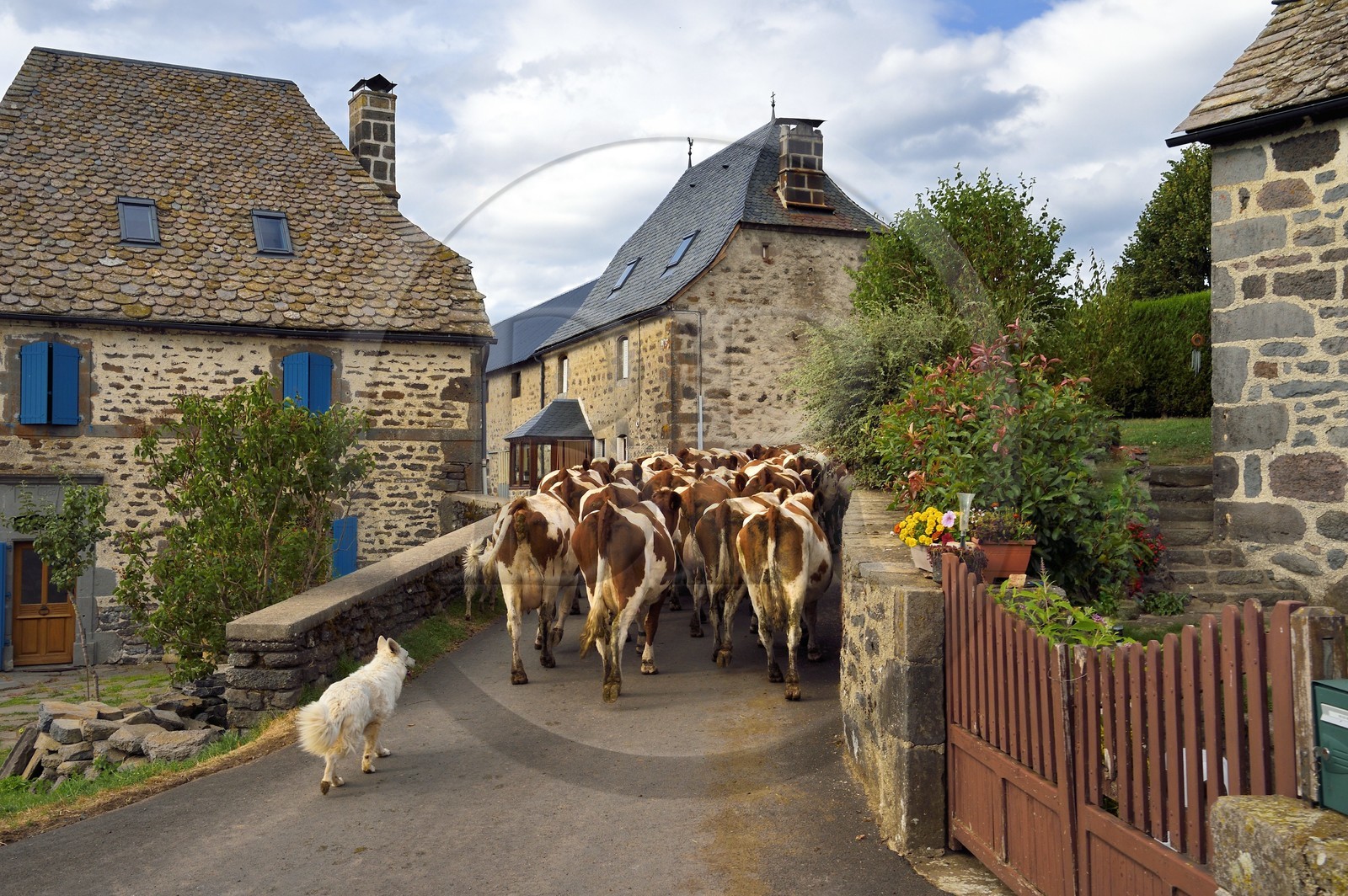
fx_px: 1422
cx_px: 674
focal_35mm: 38
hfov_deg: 50.7
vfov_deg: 35.0
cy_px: 448
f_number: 10
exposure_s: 1/400
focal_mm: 38
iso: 400
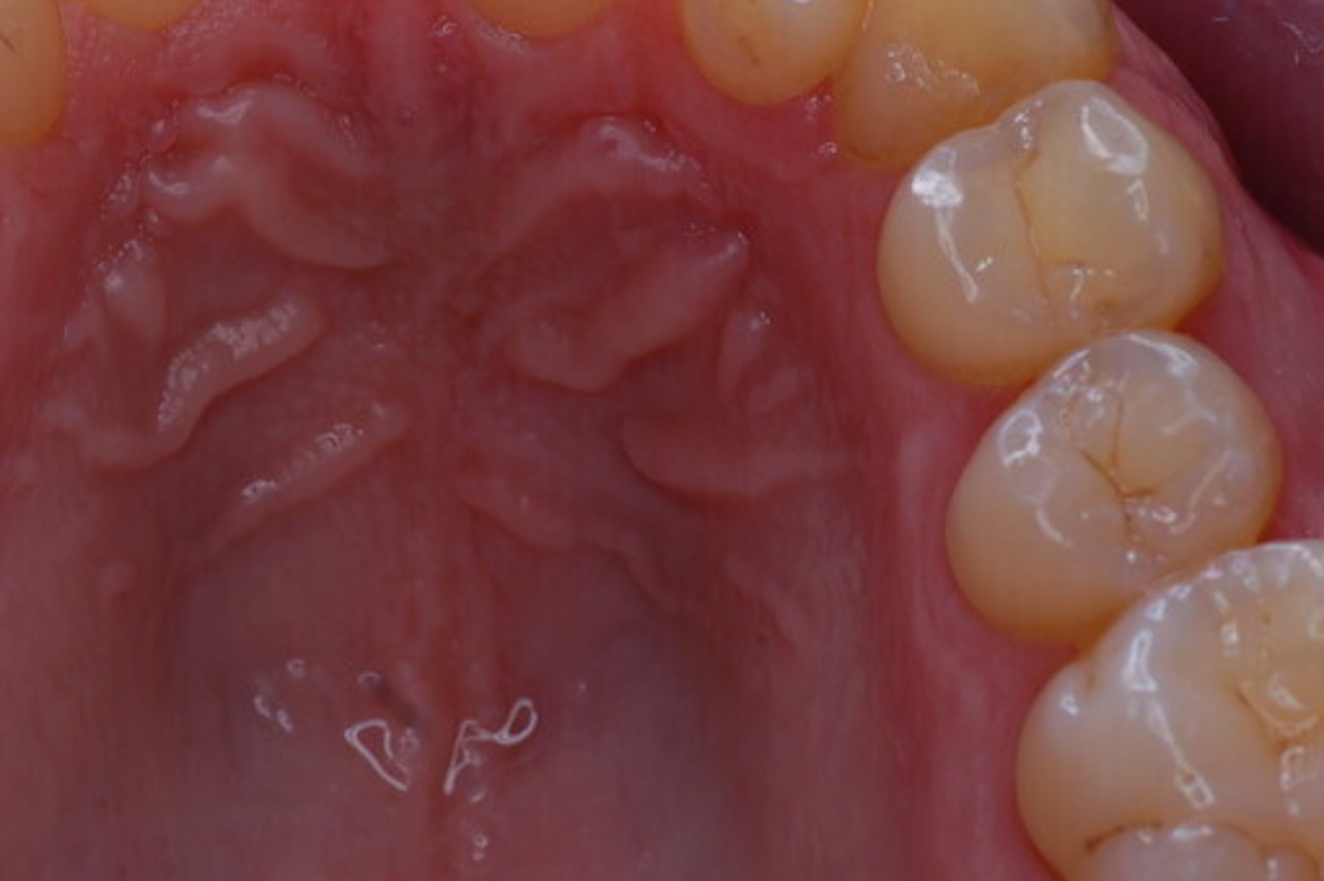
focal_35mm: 159
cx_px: 435
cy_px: 316
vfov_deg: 8.6
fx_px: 5844
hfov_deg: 12.9
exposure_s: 1/125
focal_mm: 60
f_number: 22
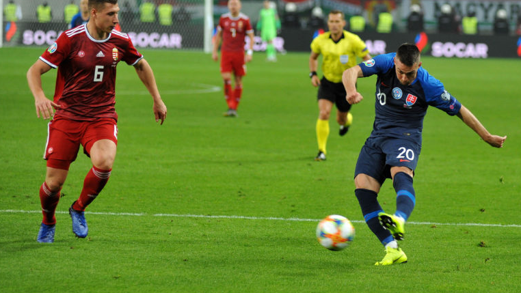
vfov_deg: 7.9
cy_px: 122
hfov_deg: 14.0
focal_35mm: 153
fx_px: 2114
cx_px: 260
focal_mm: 145
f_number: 3.2
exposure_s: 1/800
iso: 1600
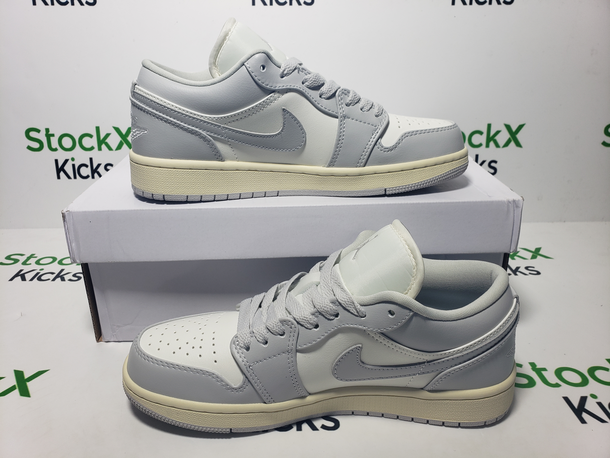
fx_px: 458
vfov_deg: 53.1
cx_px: 305
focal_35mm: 26
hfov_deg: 67.3
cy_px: 229
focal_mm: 4.3
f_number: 2.4
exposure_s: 1/257
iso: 50
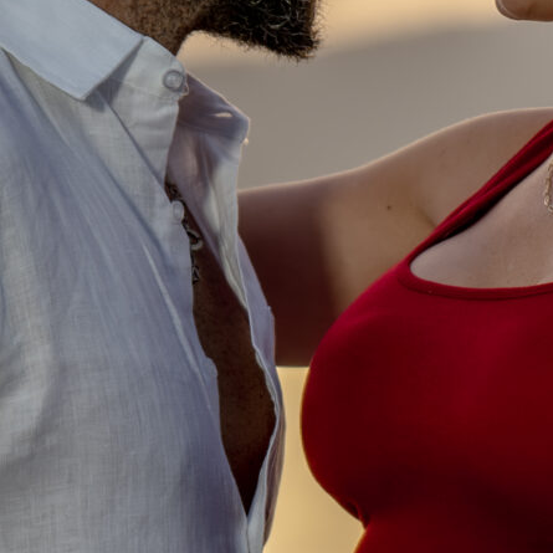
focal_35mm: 386
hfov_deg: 4.5
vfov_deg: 4.5
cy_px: 332
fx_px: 6977
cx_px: 229
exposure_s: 1/125
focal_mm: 79
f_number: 2.8
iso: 200
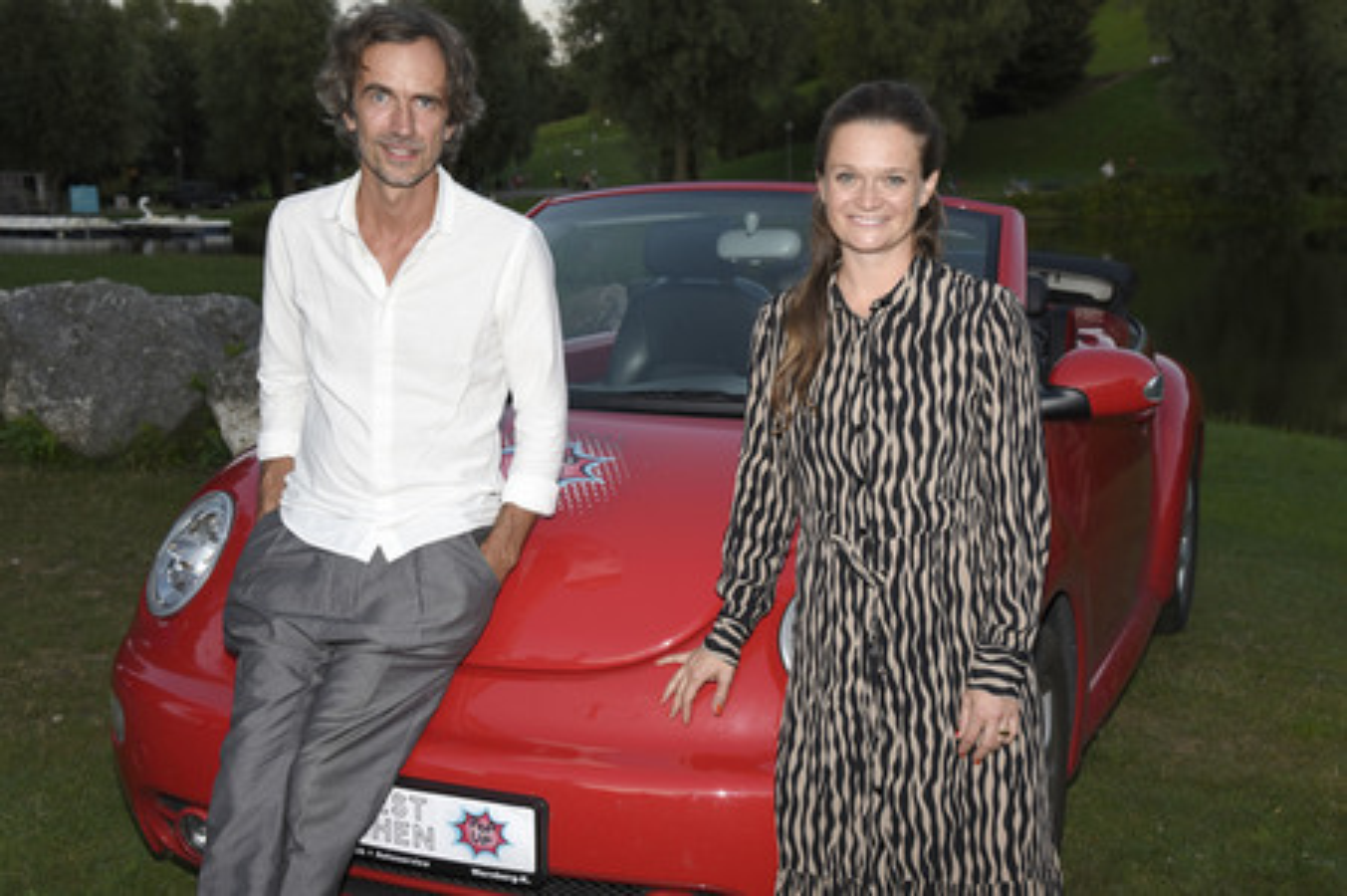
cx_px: 674
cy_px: 448
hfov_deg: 48.5
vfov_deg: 33.4
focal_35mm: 40
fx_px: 1496
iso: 500
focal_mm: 40
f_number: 5.6
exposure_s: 1/160
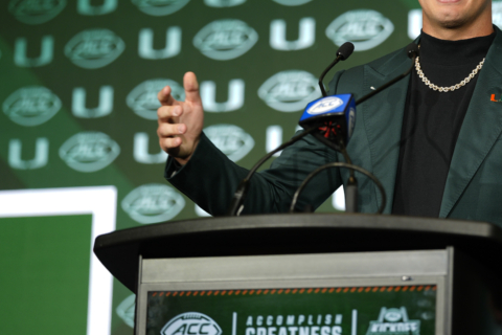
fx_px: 2677
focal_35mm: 192
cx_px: 365
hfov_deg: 10.7
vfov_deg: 7.1
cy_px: 76
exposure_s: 1/200
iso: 200
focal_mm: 117
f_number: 2
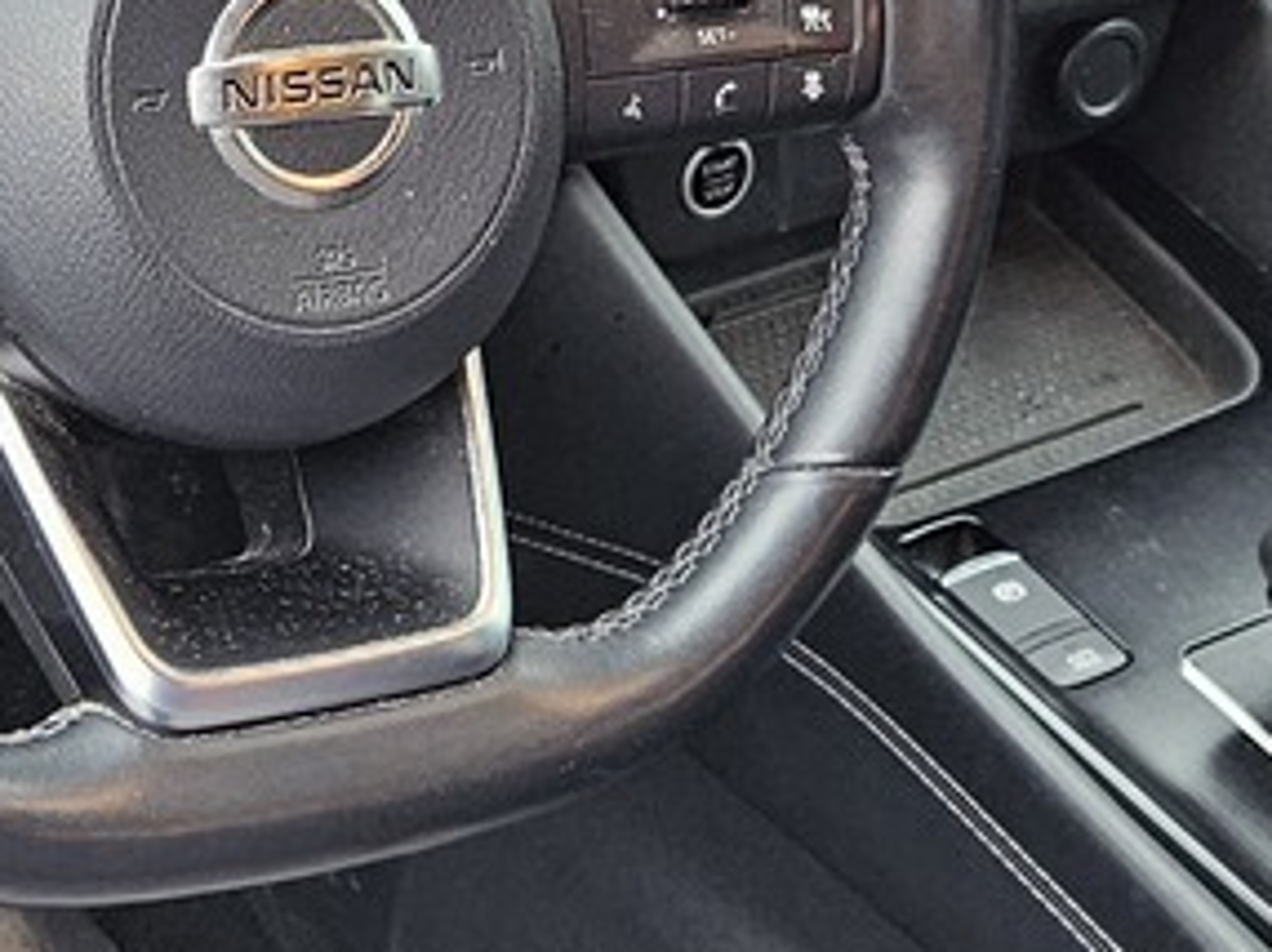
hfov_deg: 16.9
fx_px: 4259
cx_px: 311
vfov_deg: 12.6
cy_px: 0
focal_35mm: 116
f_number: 1.8
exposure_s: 1/100
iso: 200
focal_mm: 5.4
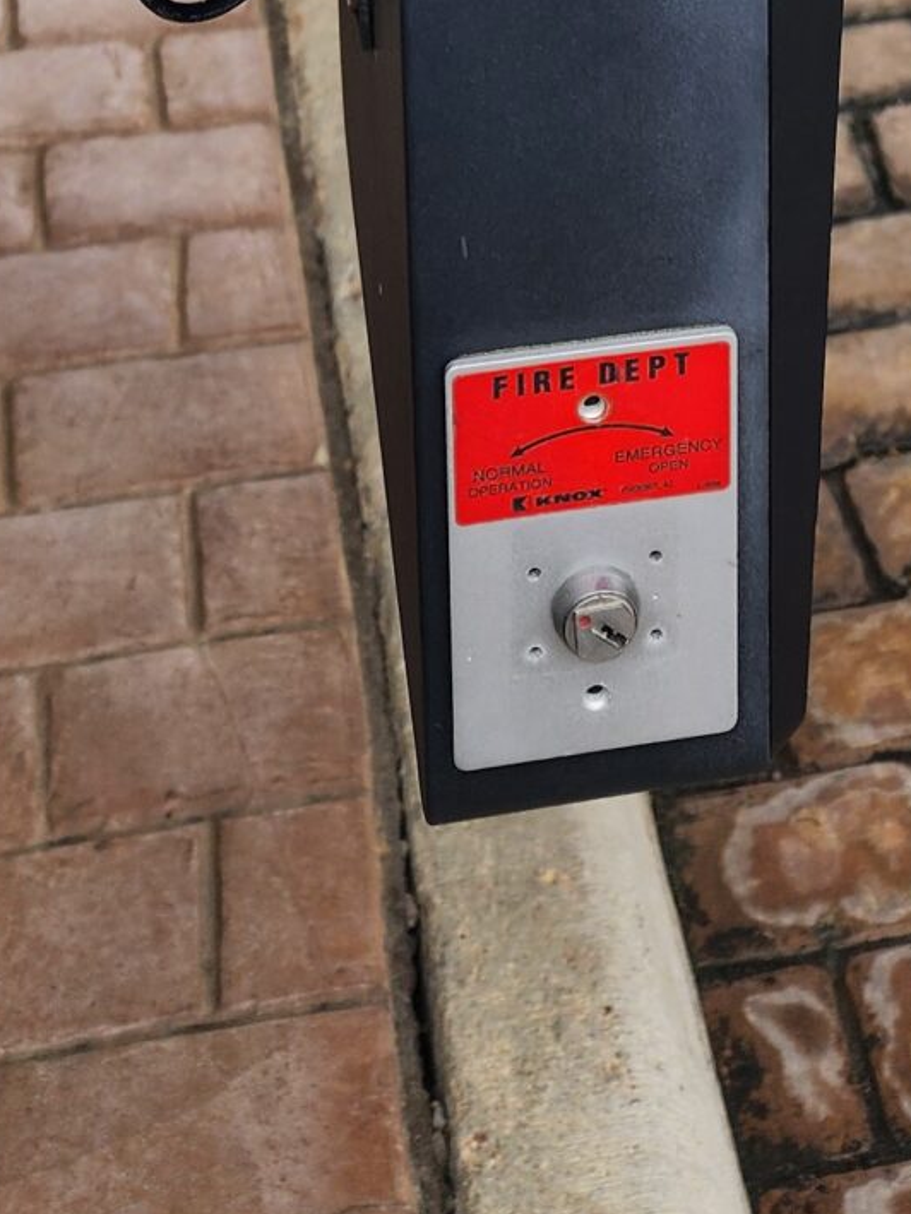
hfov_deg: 17.6
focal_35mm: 83
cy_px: -945
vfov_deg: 18.6
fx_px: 2912
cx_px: 717
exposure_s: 1/327
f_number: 1.8
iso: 12
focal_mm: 6.4
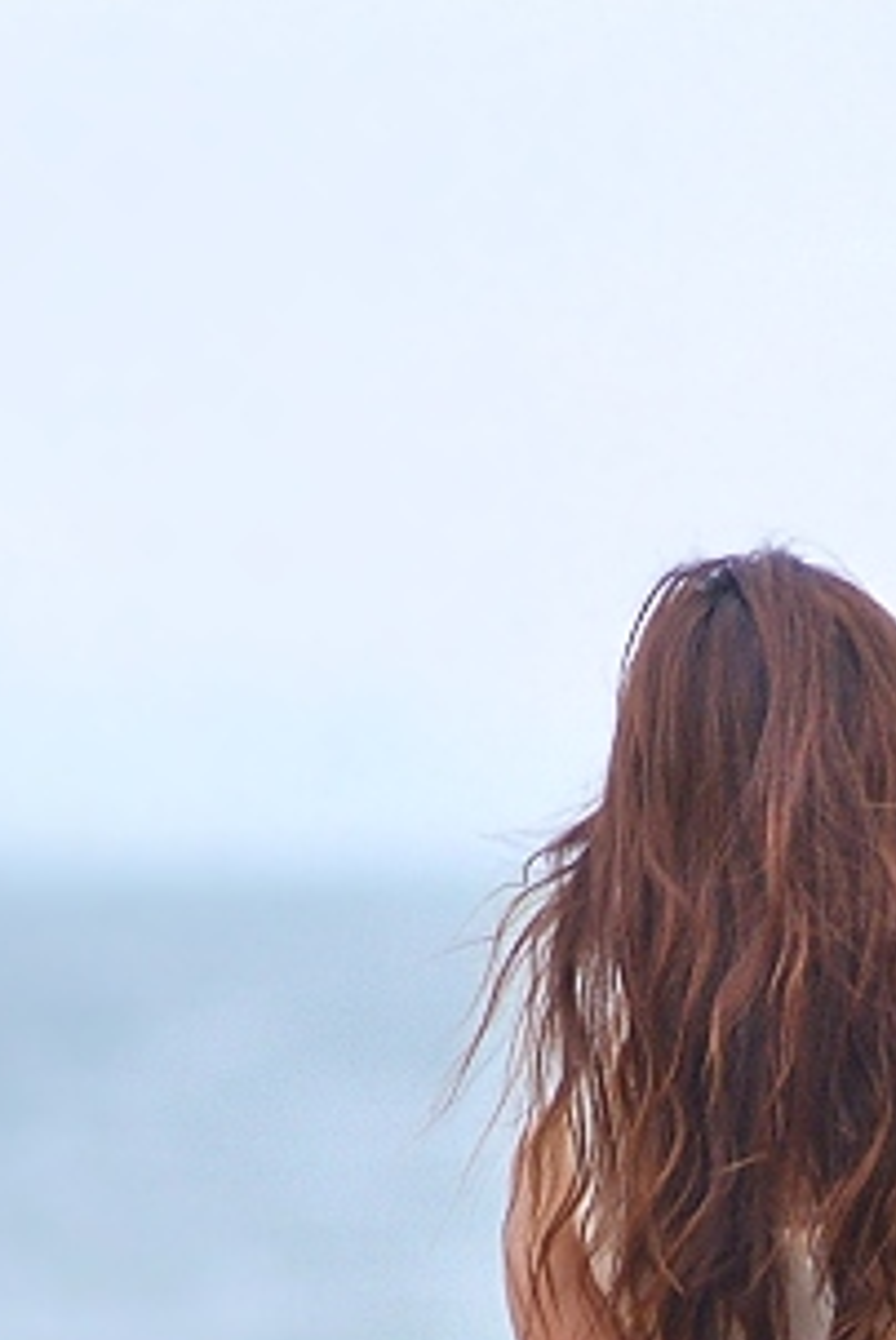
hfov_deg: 2.8
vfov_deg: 4.2
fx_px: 18138
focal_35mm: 487
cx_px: 856
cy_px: 1688
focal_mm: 85
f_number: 1.4
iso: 200
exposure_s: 1/1000
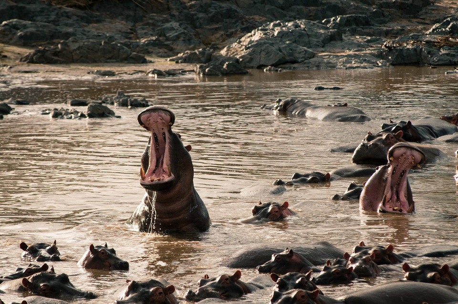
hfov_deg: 6.9
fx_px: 3813
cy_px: 152
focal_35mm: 300
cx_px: 229
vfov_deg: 4.6
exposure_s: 1/1250
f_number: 5.6
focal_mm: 200
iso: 400
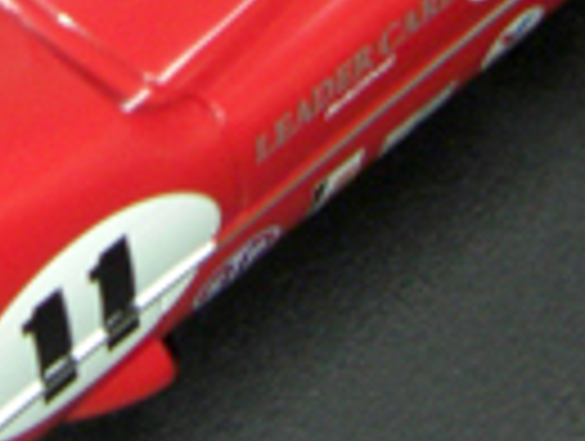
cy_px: -151
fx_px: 2472
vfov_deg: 10.0
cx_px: 58
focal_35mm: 146
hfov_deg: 13.4
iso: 200
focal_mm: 6.3
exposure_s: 1/40
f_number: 3.4
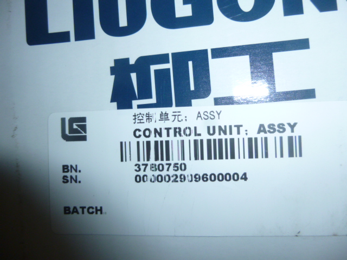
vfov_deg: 54.9
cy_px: 130
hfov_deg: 69.4
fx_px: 251
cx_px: 174
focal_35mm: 25
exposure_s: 1/125
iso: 125
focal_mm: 4.5
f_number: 3.1
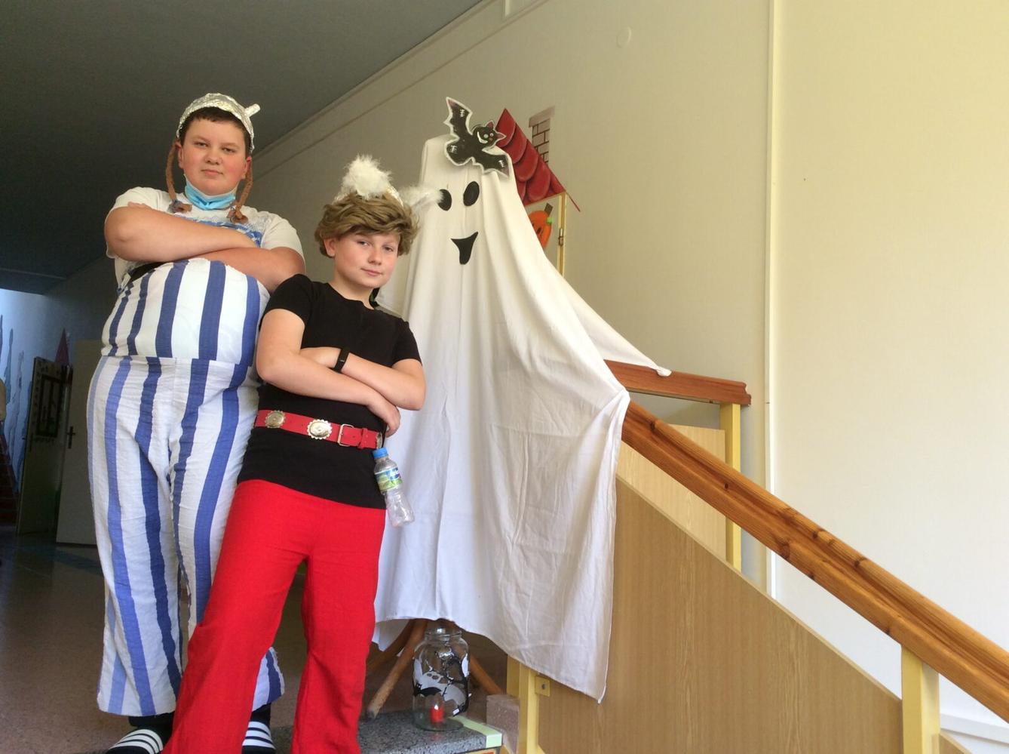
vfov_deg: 44.0
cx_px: 504
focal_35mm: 32
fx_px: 931
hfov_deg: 56.9
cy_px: 377
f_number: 2.4
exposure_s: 1/25
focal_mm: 3.3
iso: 40
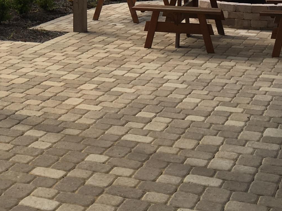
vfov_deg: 16.2
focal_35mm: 86
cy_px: -72
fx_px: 701
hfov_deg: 22.0
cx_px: 6
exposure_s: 1/1508
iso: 25
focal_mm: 4.15
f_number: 2.2
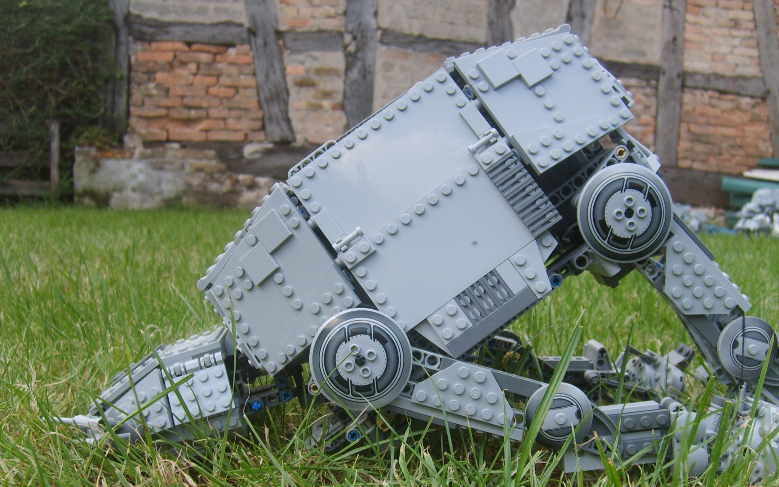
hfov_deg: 50.4
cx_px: 403
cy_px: 298
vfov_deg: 32.7
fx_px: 828
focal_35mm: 39
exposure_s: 1/250
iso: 50
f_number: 2.8
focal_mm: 5.8
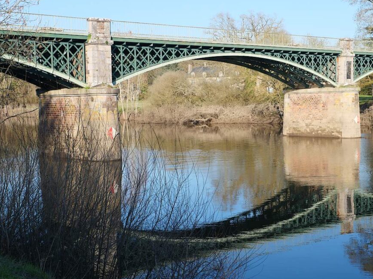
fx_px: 636
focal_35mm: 59
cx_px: 217
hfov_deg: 32.6
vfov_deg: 24.8
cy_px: 146
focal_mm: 25
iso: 200
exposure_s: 1/800
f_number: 4
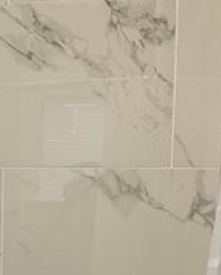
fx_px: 857
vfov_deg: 17.8
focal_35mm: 105
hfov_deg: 14.1
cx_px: -60
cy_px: 276
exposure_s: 1/60
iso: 50
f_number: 1.8
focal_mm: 3
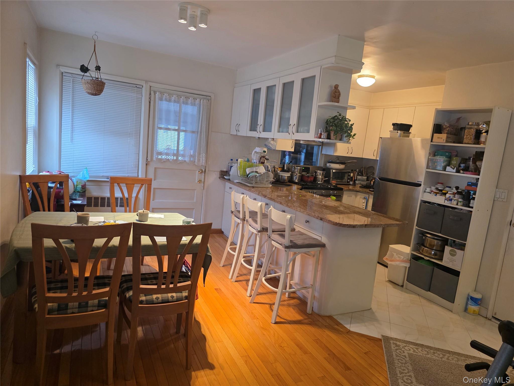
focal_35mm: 23
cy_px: 193
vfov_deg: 58.9
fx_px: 342
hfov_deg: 73.9
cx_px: 257
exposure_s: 1/120
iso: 400
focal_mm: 6.3
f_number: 1.7
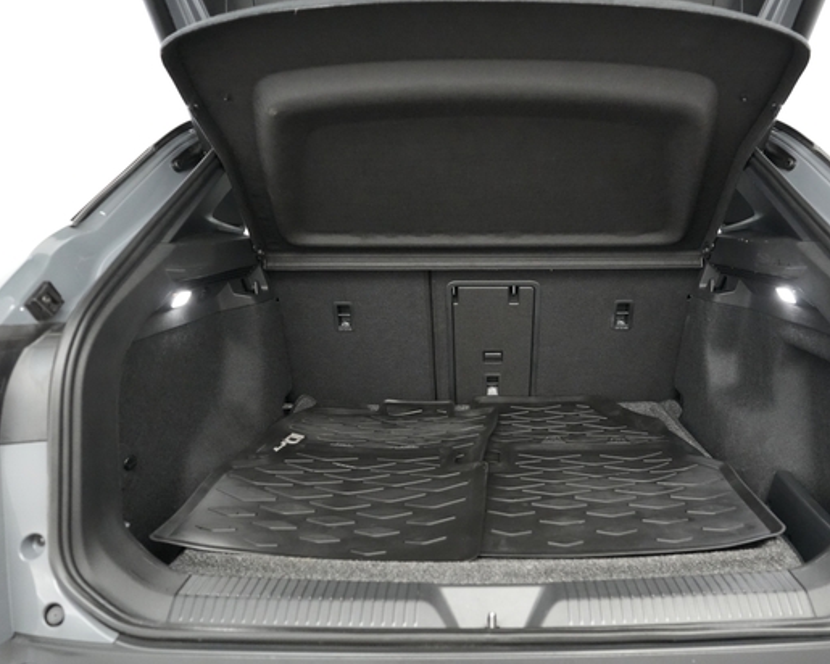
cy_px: 337
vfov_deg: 51.5
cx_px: 485
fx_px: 688
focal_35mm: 28
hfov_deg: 61.8
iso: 10000
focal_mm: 24
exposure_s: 1/160
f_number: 2.8
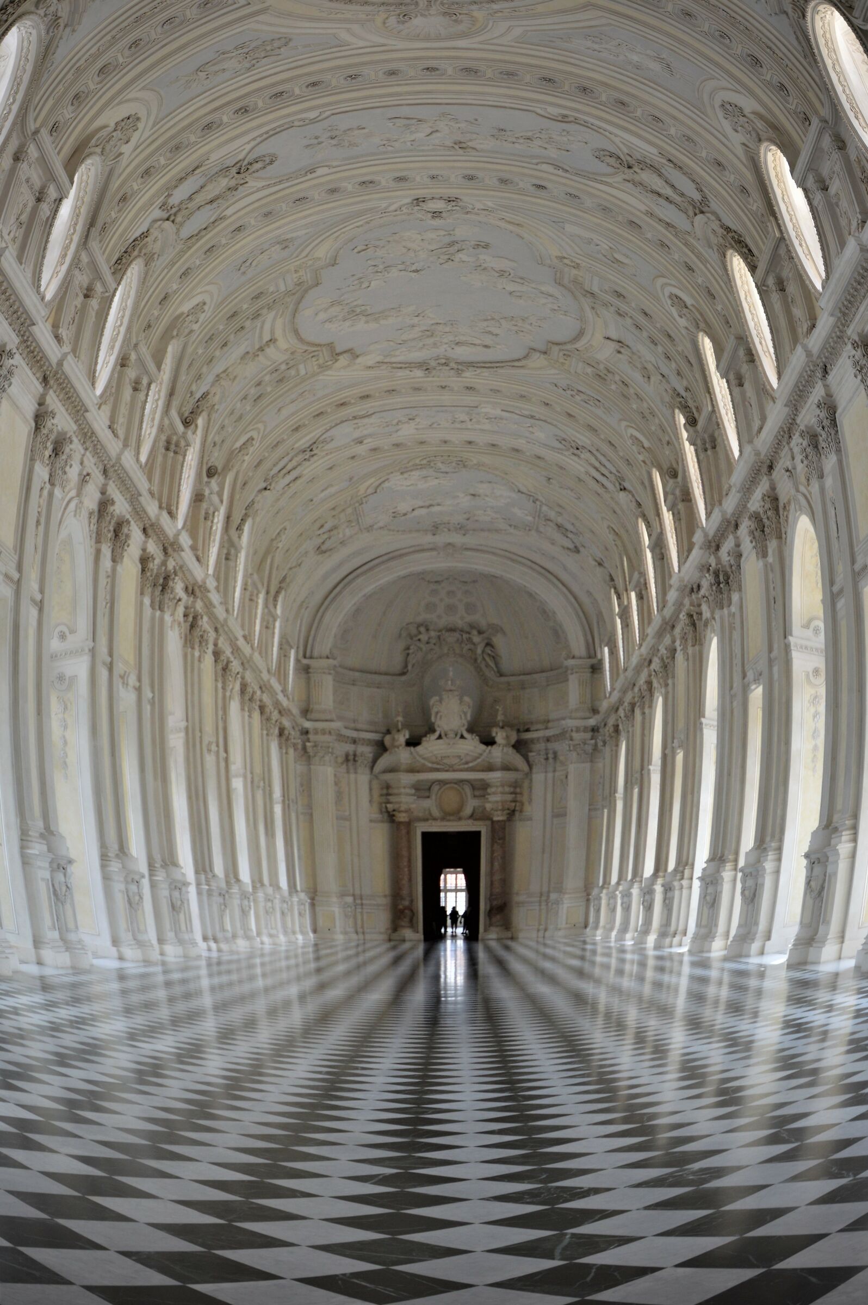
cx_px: 434
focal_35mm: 27
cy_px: 652
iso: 280
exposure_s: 1/125
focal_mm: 18
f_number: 5.6
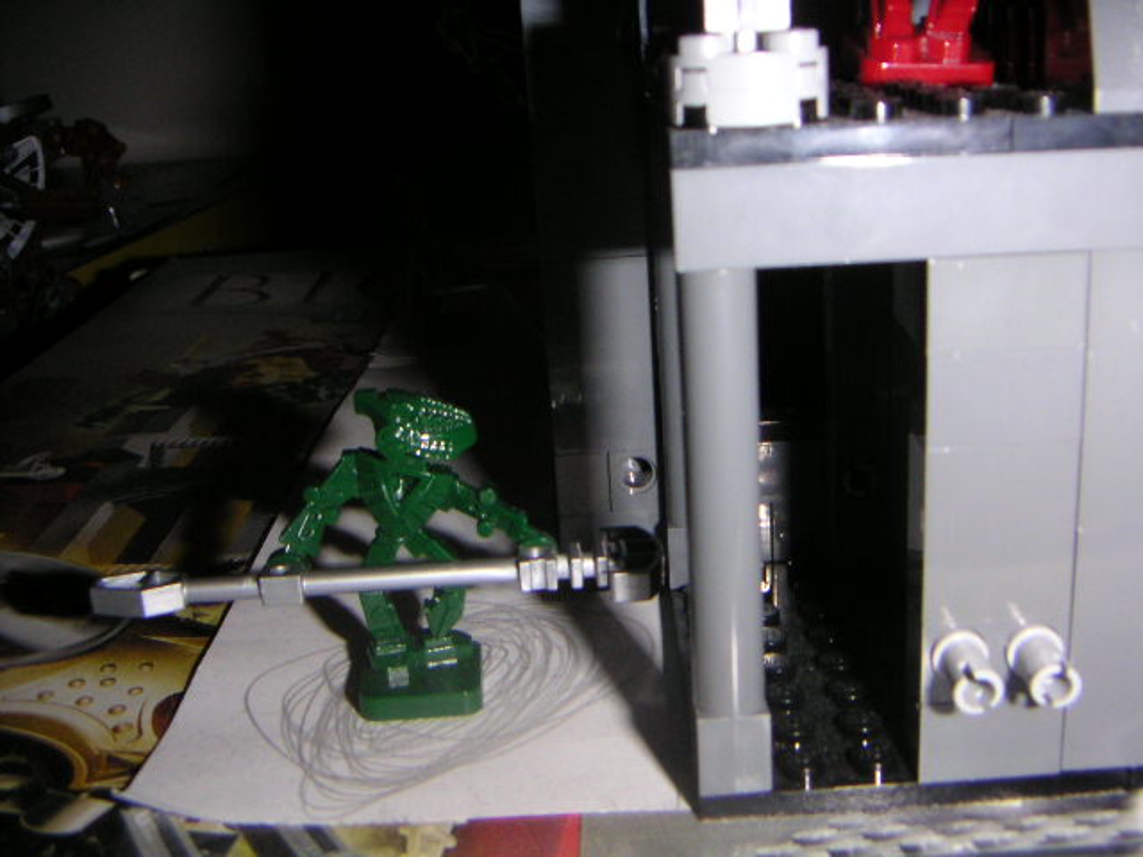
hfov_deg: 46.8
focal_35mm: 40
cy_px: 428
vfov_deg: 36.0
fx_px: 1321
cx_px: 572
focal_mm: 5.3
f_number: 6.7
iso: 200
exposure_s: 1/45
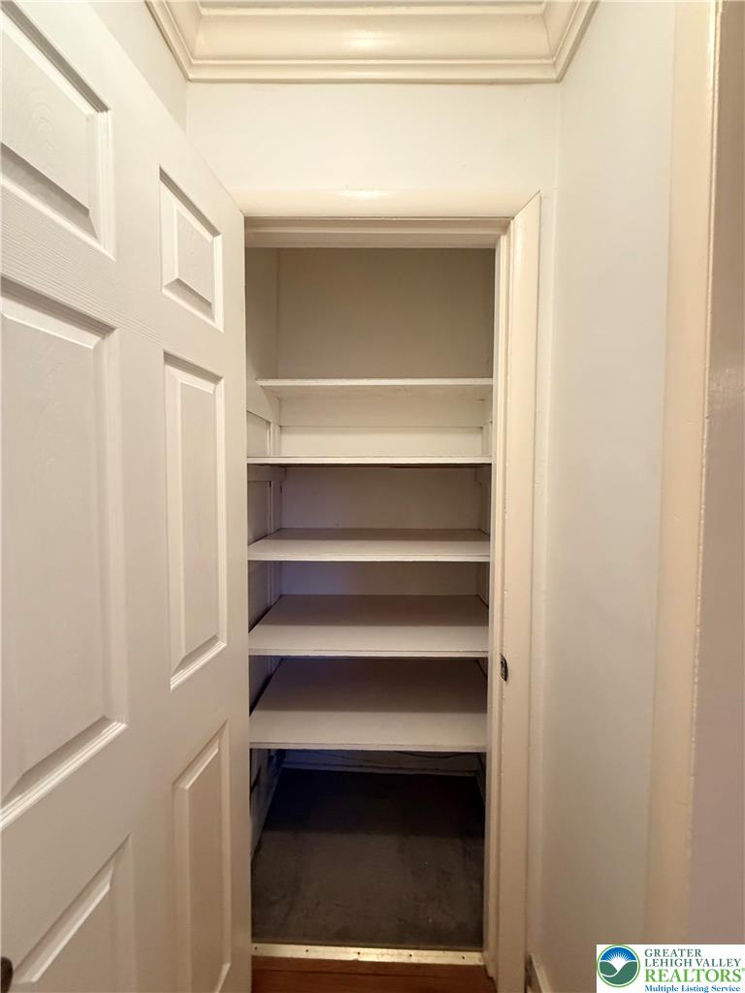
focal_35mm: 14
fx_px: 402
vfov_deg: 102.1
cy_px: 496
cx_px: 372
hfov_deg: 85.7
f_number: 2.2
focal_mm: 2.22
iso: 640
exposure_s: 1/60
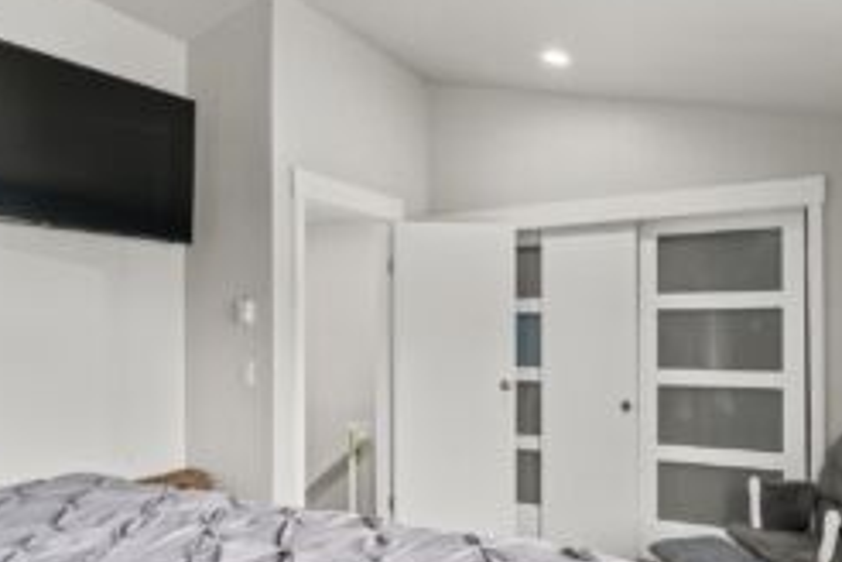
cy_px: 355
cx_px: 524
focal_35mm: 26
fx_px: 608
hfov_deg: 68.4
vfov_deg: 49.0
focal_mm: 16
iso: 320
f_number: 9
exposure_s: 1/5
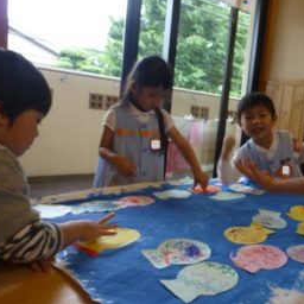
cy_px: 151
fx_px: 288
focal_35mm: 29
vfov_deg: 55.6
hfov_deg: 54.9
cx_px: 192
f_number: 3.3
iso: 200
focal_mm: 4.3
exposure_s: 1/60
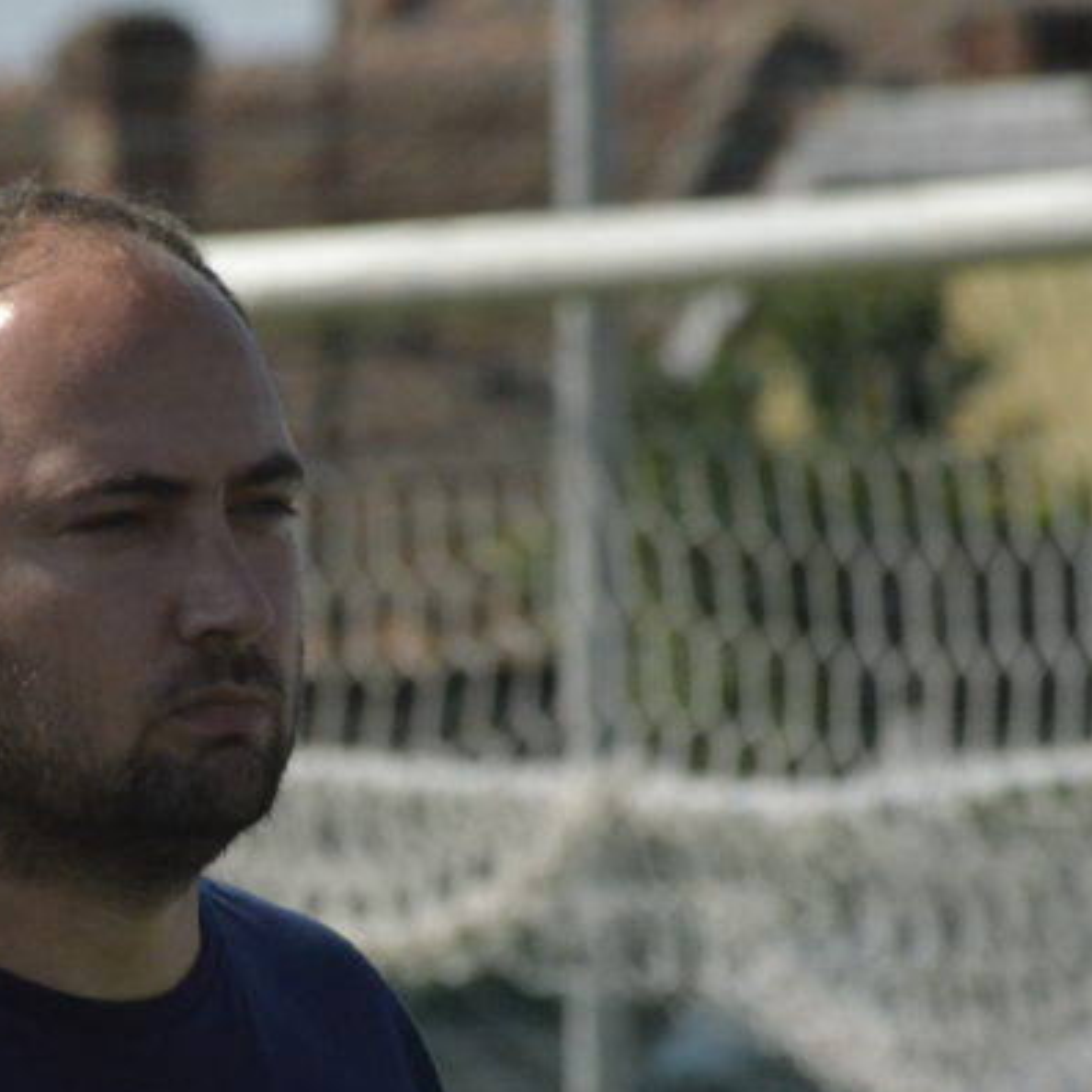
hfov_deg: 2.4
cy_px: 699
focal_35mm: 740
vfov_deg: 2.4
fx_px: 26411
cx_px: 146
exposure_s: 1/4000
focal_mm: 300
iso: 5000
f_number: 16
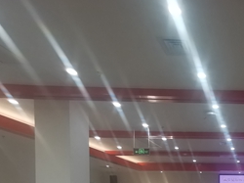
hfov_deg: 37.5
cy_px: 214
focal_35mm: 41
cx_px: 275
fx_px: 289
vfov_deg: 30.3
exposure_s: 1/50
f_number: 2.2
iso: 50
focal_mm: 2.35
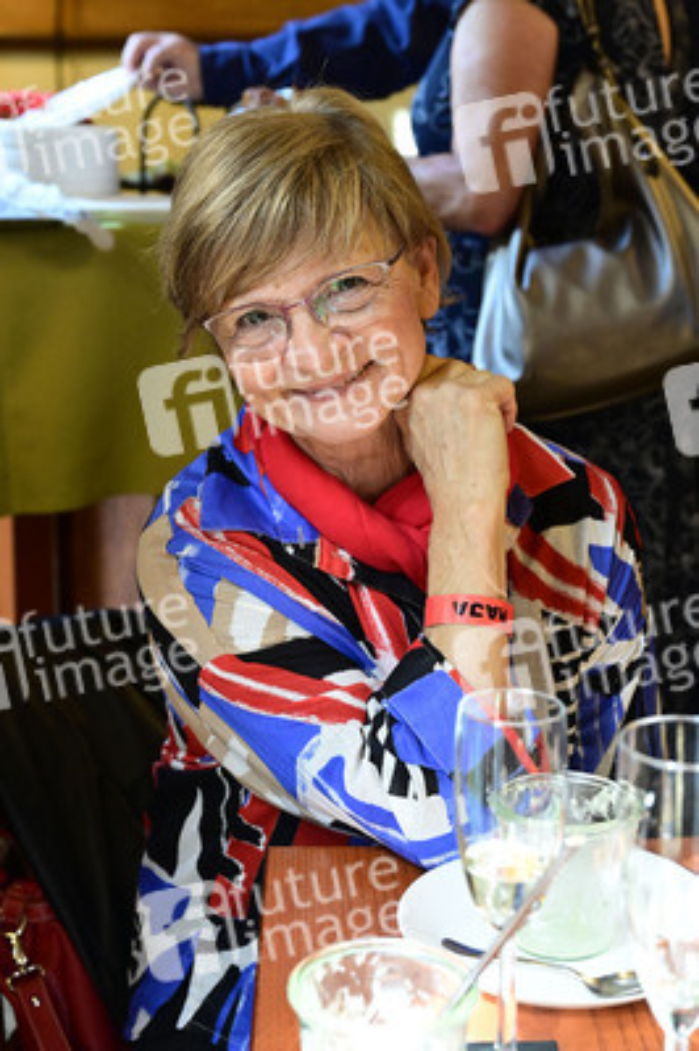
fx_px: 1429
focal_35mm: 49
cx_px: 350
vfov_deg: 40.4
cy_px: 526
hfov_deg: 27.5
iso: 8000
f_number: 5
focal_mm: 49
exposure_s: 1/400
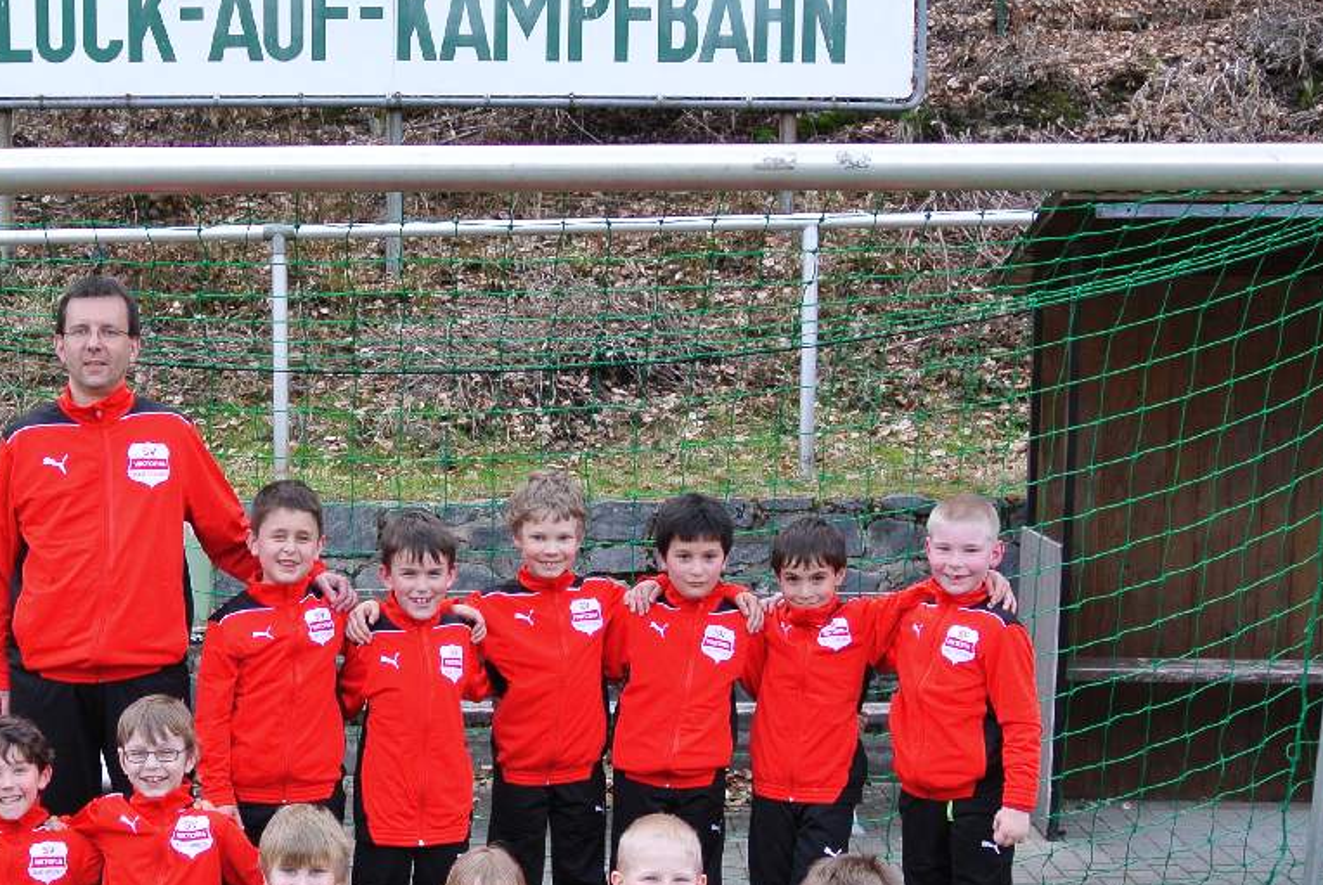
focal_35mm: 66
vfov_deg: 20.6
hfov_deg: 30.2
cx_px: 403
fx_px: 2428
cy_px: 622
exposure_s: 1/60
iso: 100
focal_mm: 13.1
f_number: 4
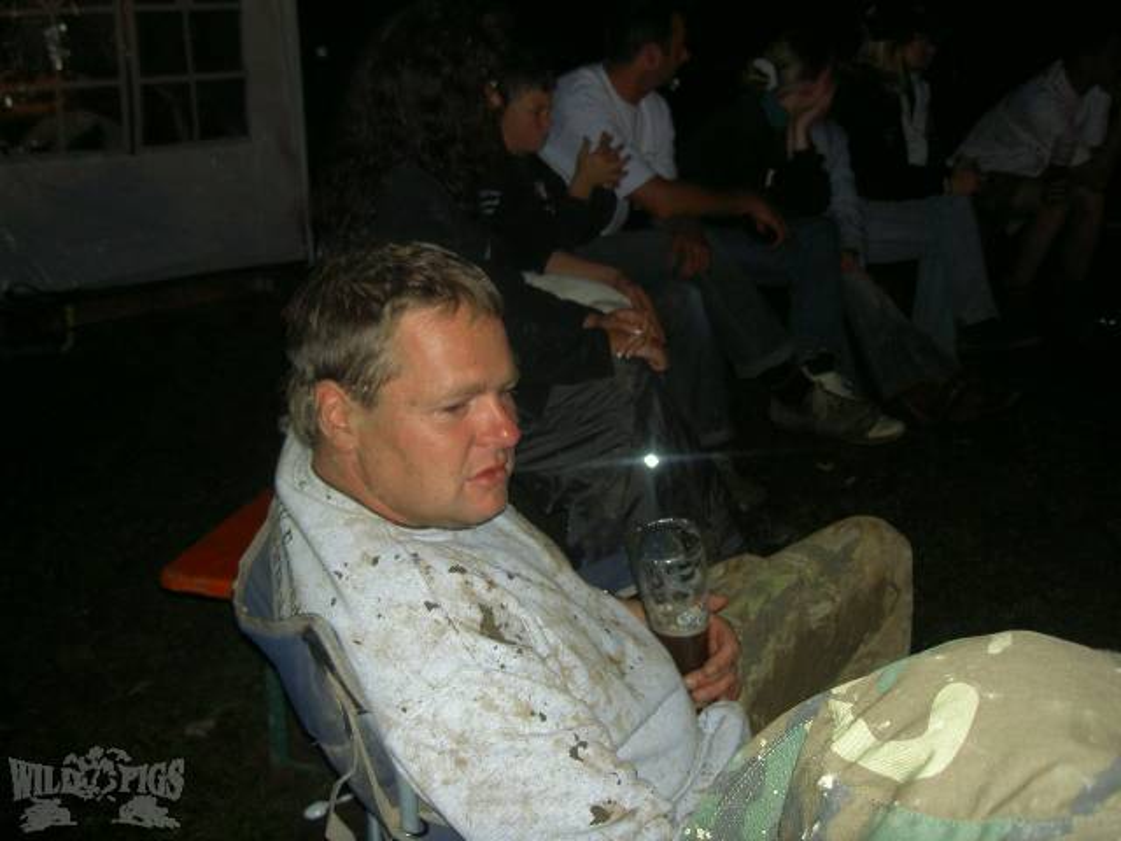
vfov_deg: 36.8
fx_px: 1263
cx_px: 560
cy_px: 420
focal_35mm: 39
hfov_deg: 47.9
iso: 100
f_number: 2.8
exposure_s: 1/60
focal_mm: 8
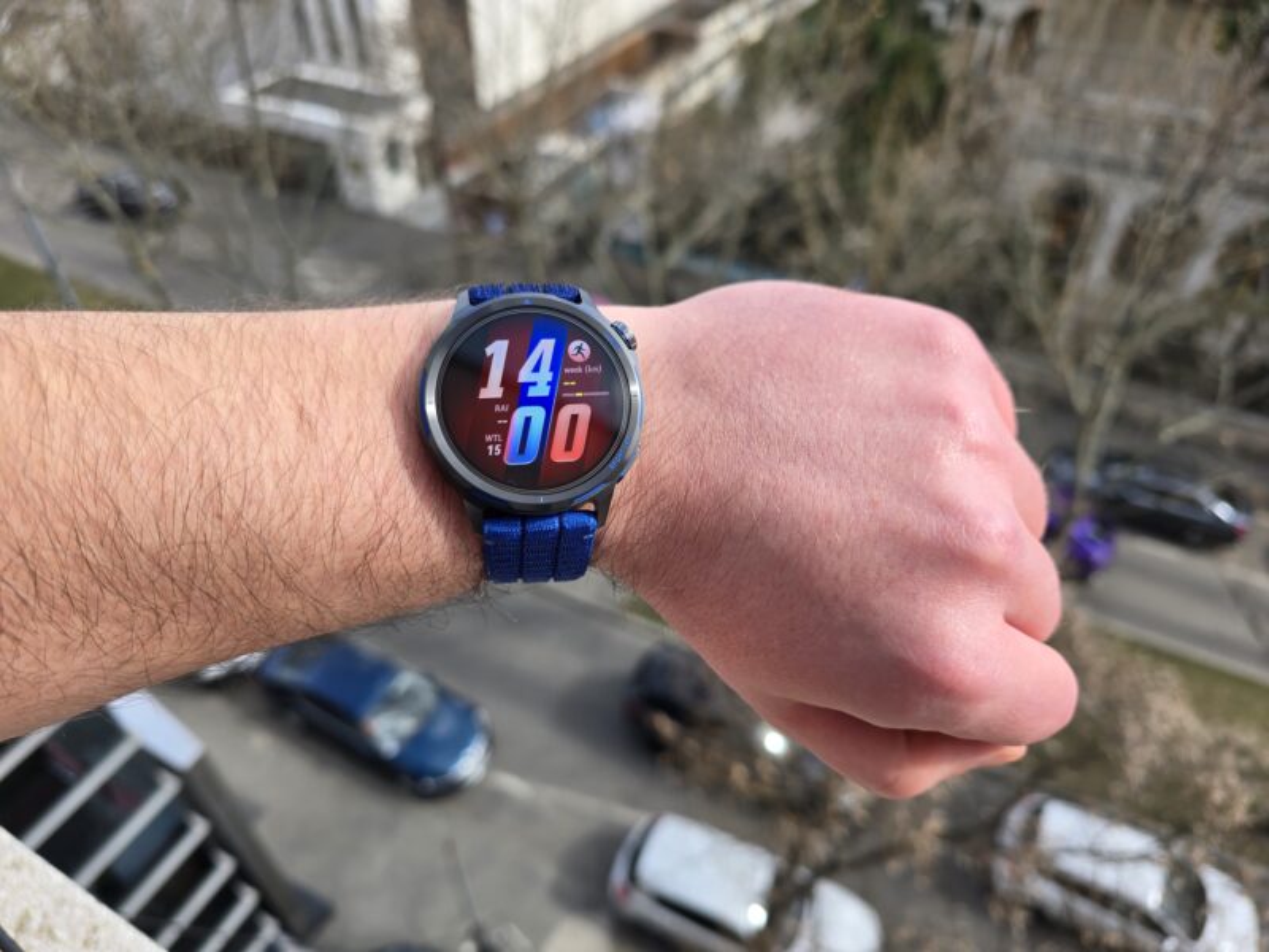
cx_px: 634
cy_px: 476
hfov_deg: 73.9
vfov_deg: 58.9
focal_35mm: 23
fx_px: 843
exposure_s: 1/225
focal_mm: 6.3
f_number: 1.7
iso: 12
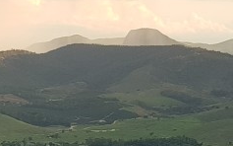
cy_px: 122
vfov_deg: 11.0
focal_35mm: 119
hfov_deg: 15.5
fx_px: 755
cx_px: -160
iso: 40
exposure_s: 1/258
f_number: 1.7
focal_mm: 4.2
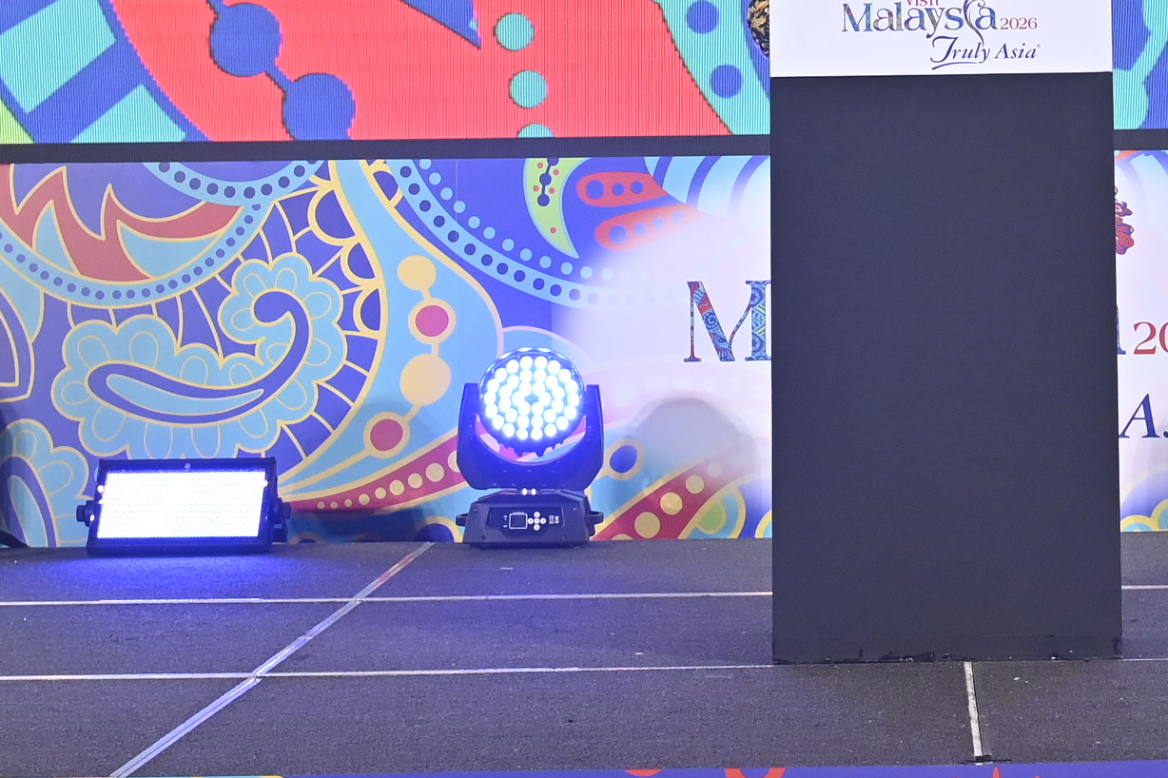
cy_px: -404
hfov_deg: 17.2
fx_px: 3827
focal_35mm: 118
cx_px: 943
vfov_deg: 11.1
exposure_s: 1/160
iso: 1250
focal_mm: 32
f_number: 3.5
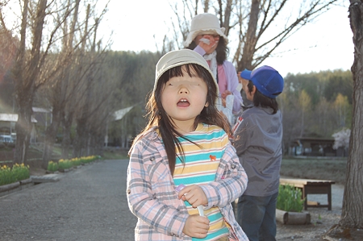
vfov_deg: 22.6
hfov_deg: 33.4
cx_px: 182
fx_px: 604
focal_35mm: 60
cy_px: 120
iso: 200
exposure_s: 1/250
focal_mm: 40
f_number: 5
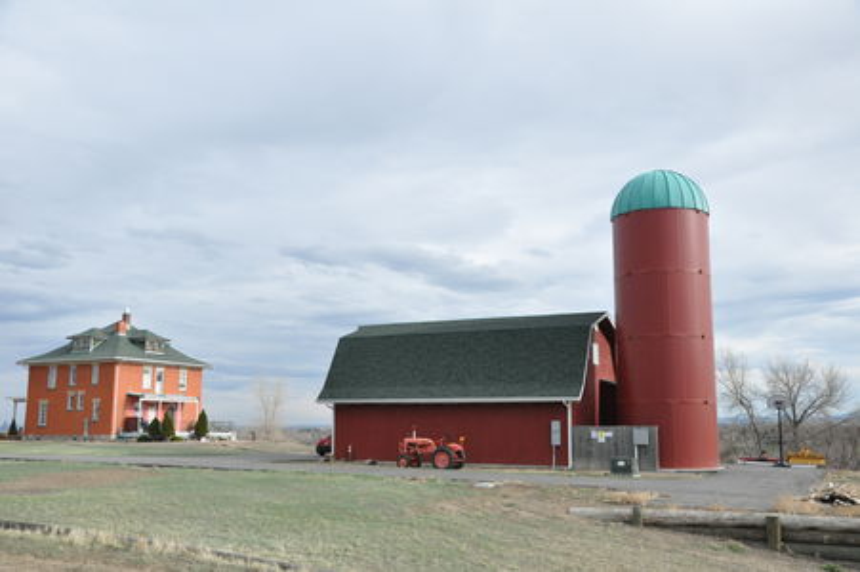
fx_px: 859
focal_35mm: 36
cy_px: 286
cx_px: 430
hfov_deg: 53.2
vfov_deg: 36.8
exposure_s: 1/4000
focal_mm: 24
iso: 1600
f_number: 6.3
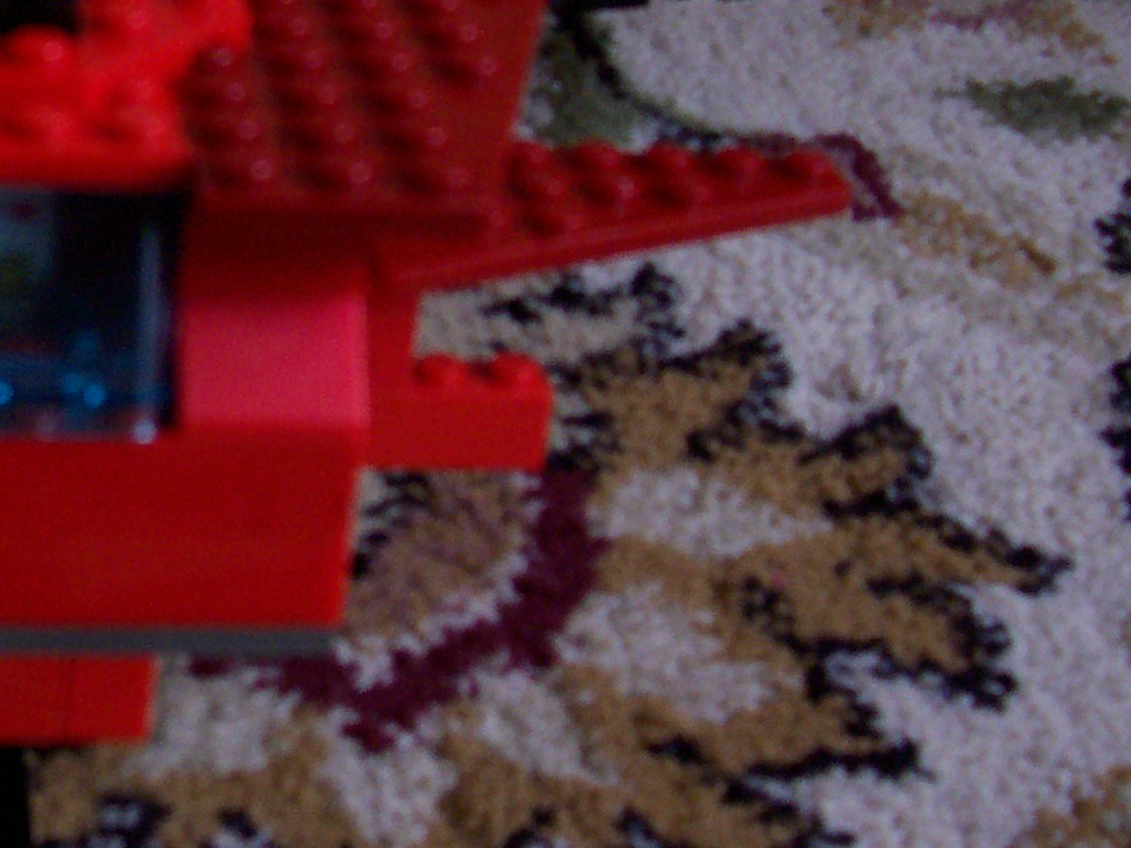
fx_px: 2450
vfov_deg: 19.6
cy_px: 358
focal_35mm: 75
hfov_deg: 24.7
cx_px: -14
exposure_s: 1/8
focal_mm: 5.6
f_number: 2.7
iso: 160
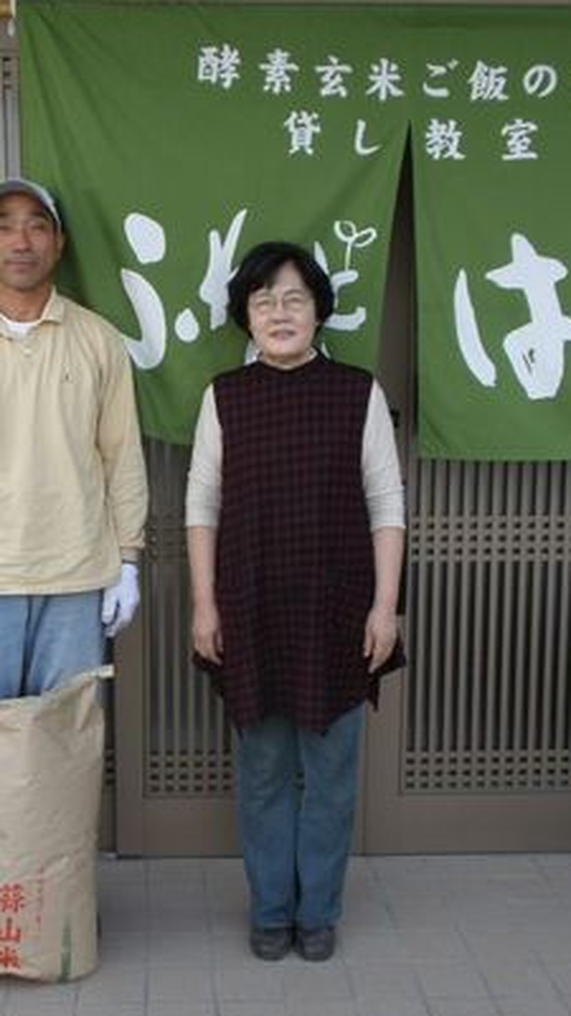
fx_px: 1373
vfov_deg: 40.6
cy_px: 518
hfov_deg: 23.3
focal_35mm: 51
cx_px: 157
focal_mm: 6.6
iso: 64
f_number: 3.5
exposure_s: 1/200
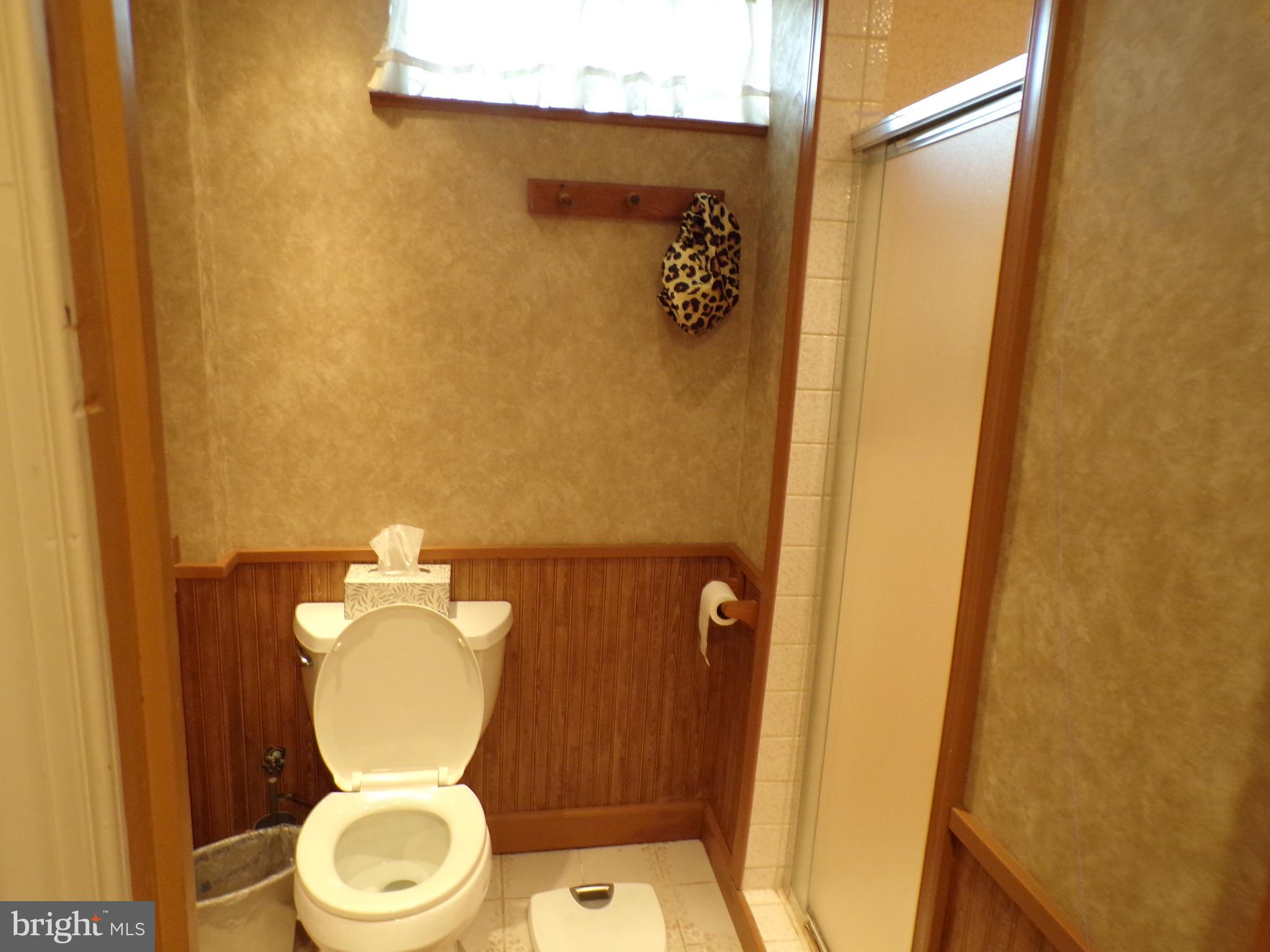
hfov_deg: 71.6
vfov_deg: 56.8
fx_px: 881
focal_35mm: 24
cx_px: 635
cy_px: 476
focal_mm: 4.3
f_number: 3
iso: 200
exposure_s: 1/25
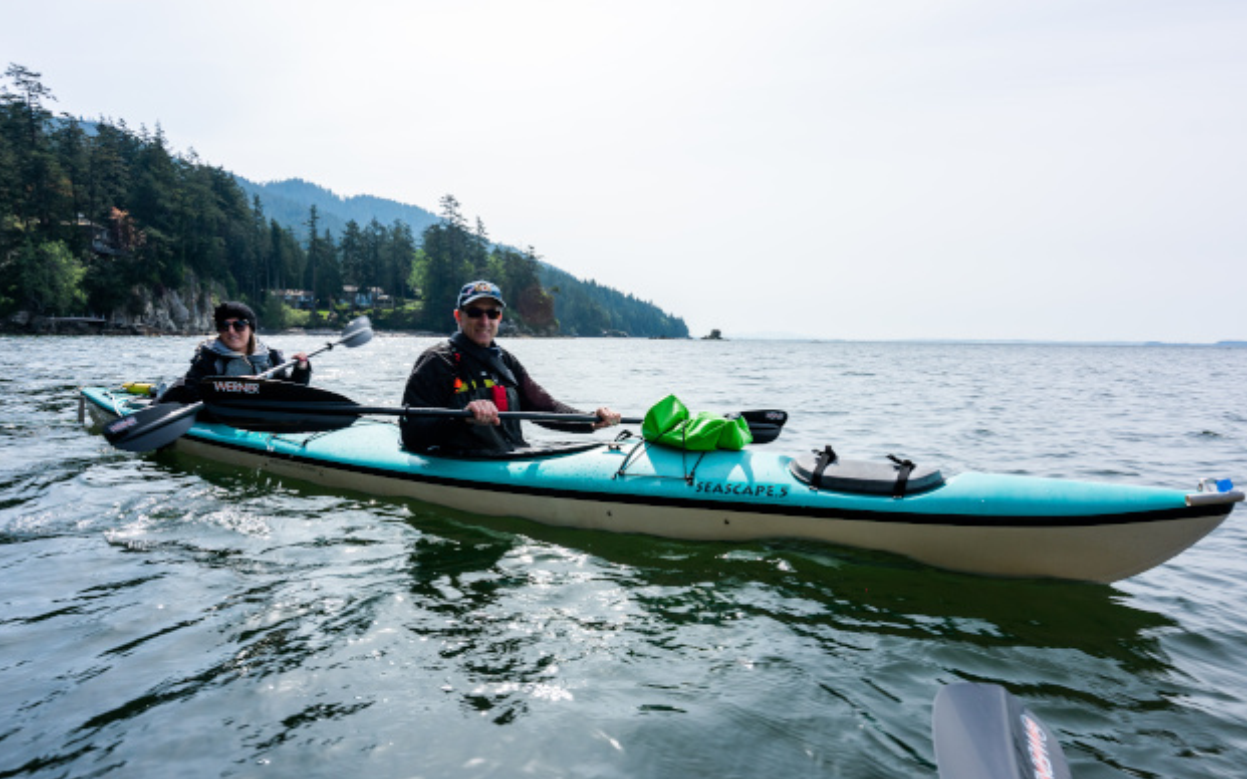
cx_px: 570
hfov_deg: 82.1
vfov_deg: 57.0
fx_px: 714
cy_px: 450
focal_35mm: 21
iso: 320
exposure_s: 1/100
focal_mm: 16
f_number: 7.1
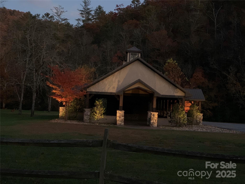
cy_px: 92
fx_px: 368
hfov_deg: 36.8
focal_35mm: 52
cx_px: 122
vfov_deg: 28.0
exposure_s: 1/25
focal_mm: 6
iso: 640
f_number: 2.4
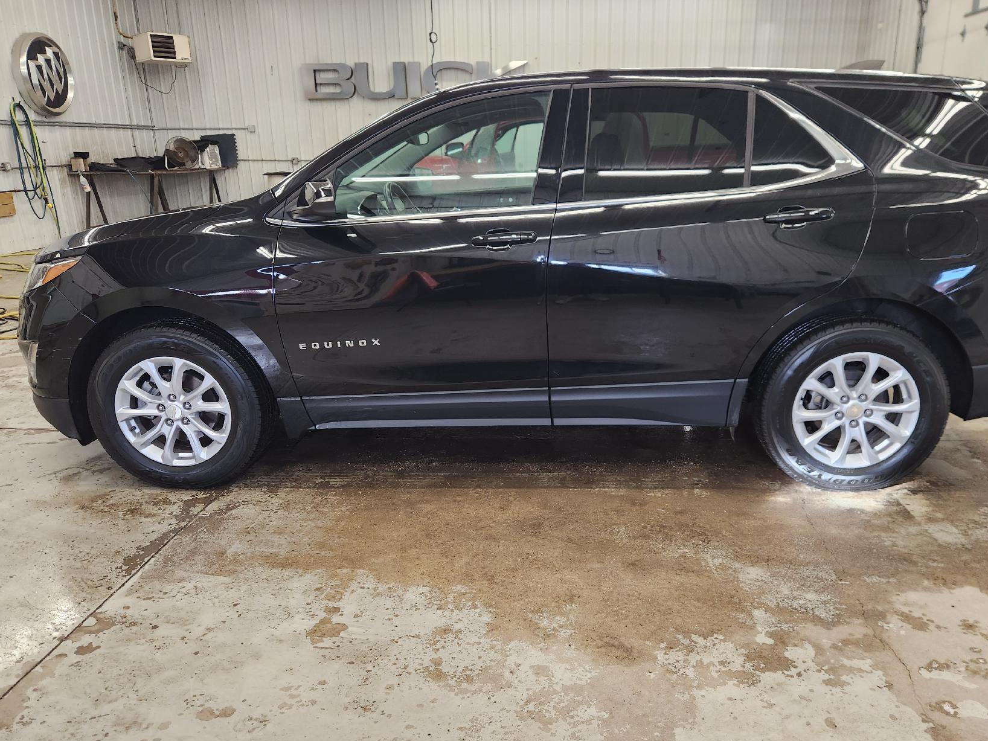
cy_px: 395
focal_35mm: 27
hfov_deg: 65.2
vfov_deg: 51.3
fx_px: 771
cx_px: 531
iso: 160
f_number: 1.8
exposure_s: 1/120
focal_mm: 5.4
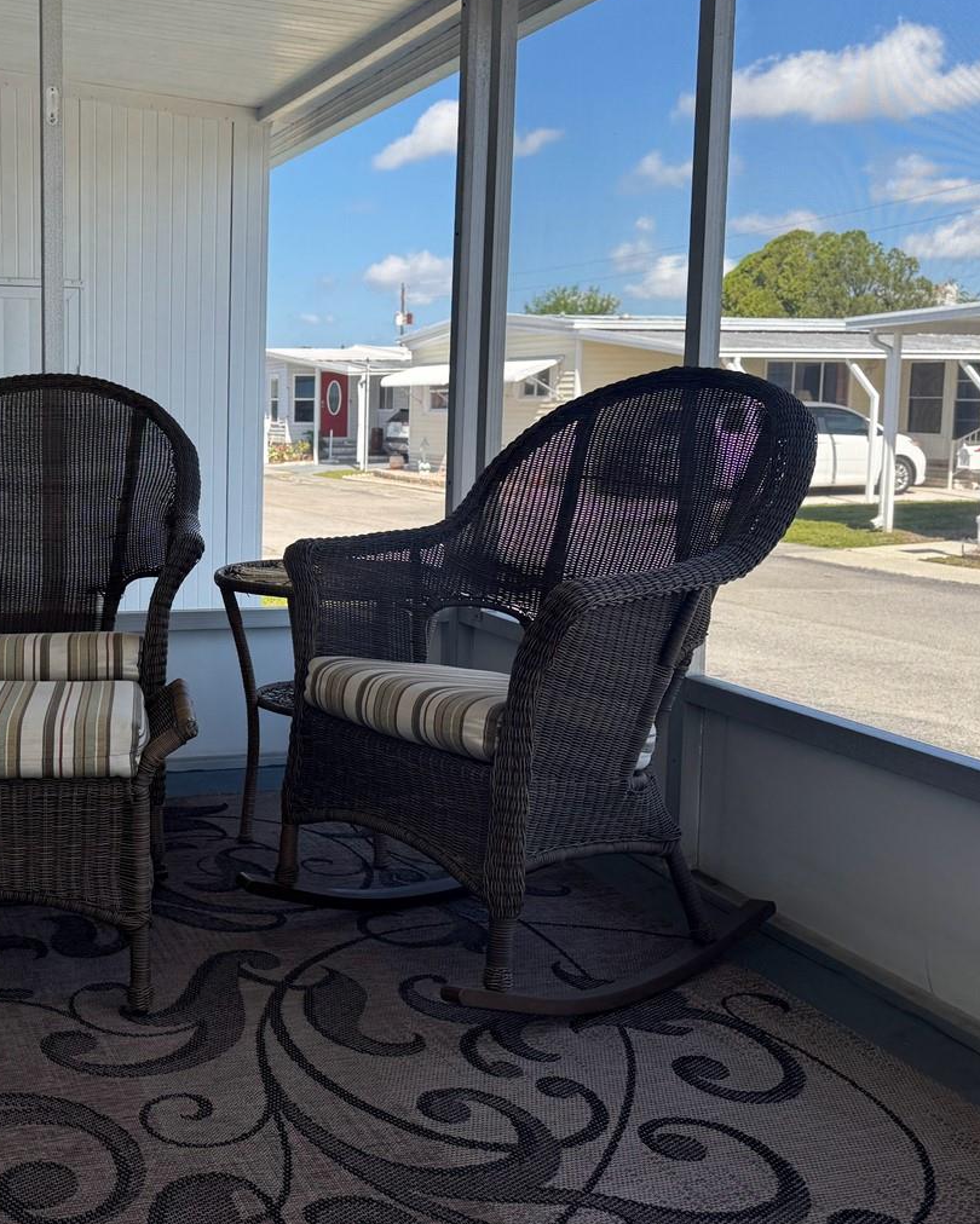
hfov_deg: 38.2
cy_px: 533
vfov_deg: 48.9
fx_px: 1341
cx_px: 158
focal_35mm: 37
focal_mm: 6.76
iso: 80
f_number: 1.78
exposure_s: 1/1076
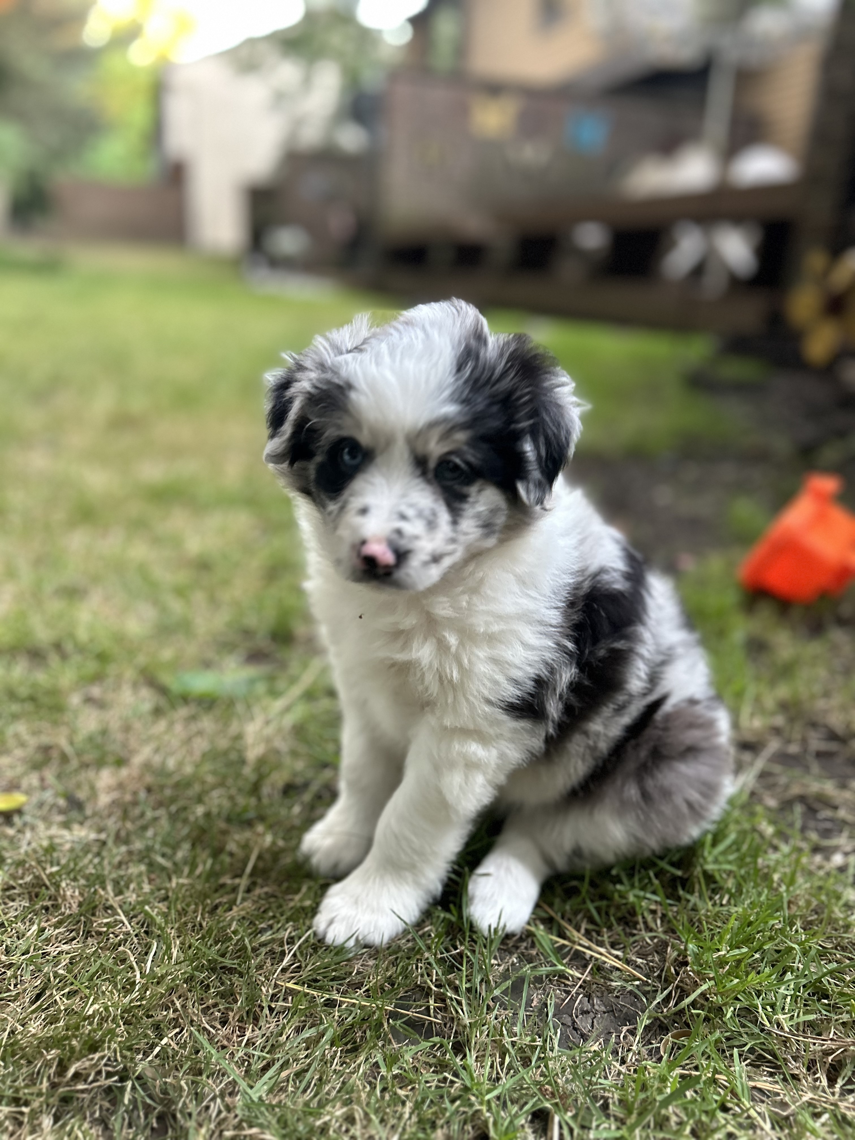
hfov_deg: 53.1
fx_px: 856
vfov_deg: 67.3
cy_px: 570
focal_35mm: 26
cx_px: 428
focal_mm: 5.7
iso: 250
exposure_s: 1/60
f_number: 1.5
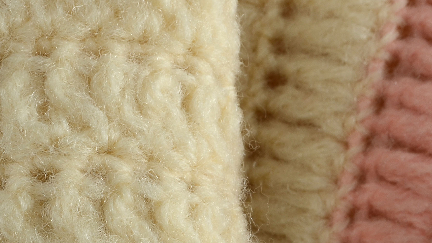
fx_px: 2732
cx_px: 273
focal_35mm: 238
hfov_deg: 9.0
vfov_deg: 5.1
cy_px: 294
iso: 100
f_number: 16
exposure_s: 1/80
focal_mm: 55
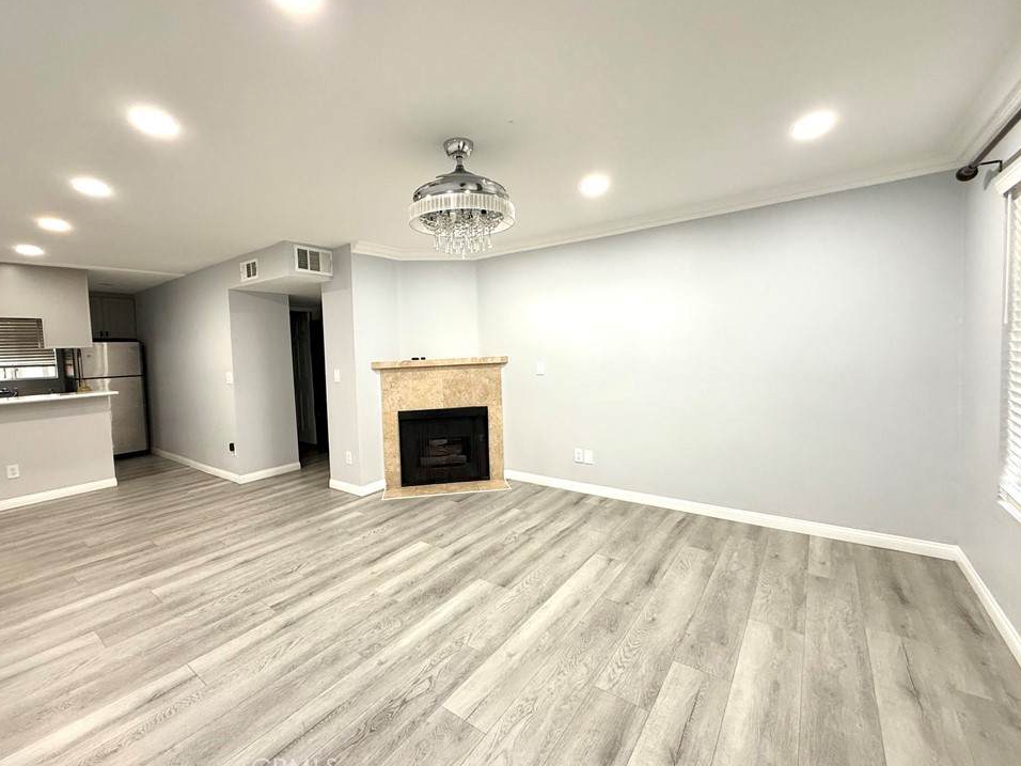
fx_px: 442
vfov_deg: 81.7
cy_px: 373
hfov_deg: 98.1
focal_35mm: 15
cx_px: 487
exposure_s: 1/120
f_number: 2.2
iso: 250
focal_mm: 2.22
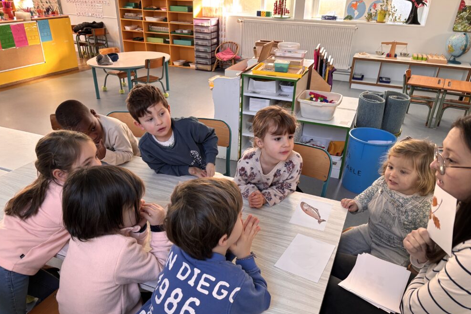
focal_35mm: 28
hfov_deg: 65.5
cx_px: 237
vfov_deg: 46.2
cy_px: 181
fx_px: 366
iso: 125
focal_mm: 5.96
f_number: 1.6
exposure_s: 1/65
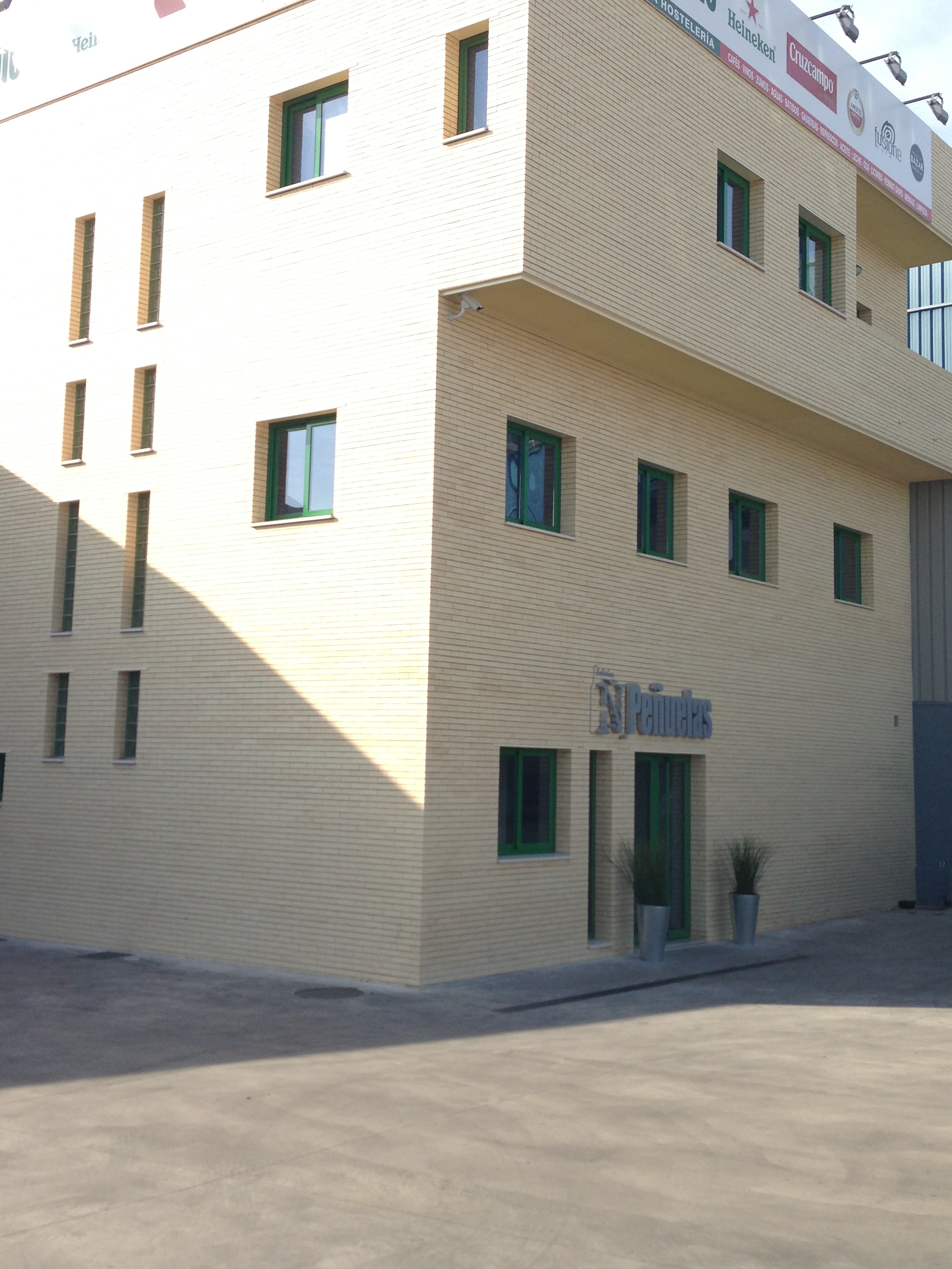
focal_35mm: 43
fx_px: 1577
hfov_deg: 33.6
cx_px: 449
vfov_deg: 43.8
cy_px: 555
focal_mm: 4.13
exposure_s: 1/742
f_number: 2.4
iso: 50
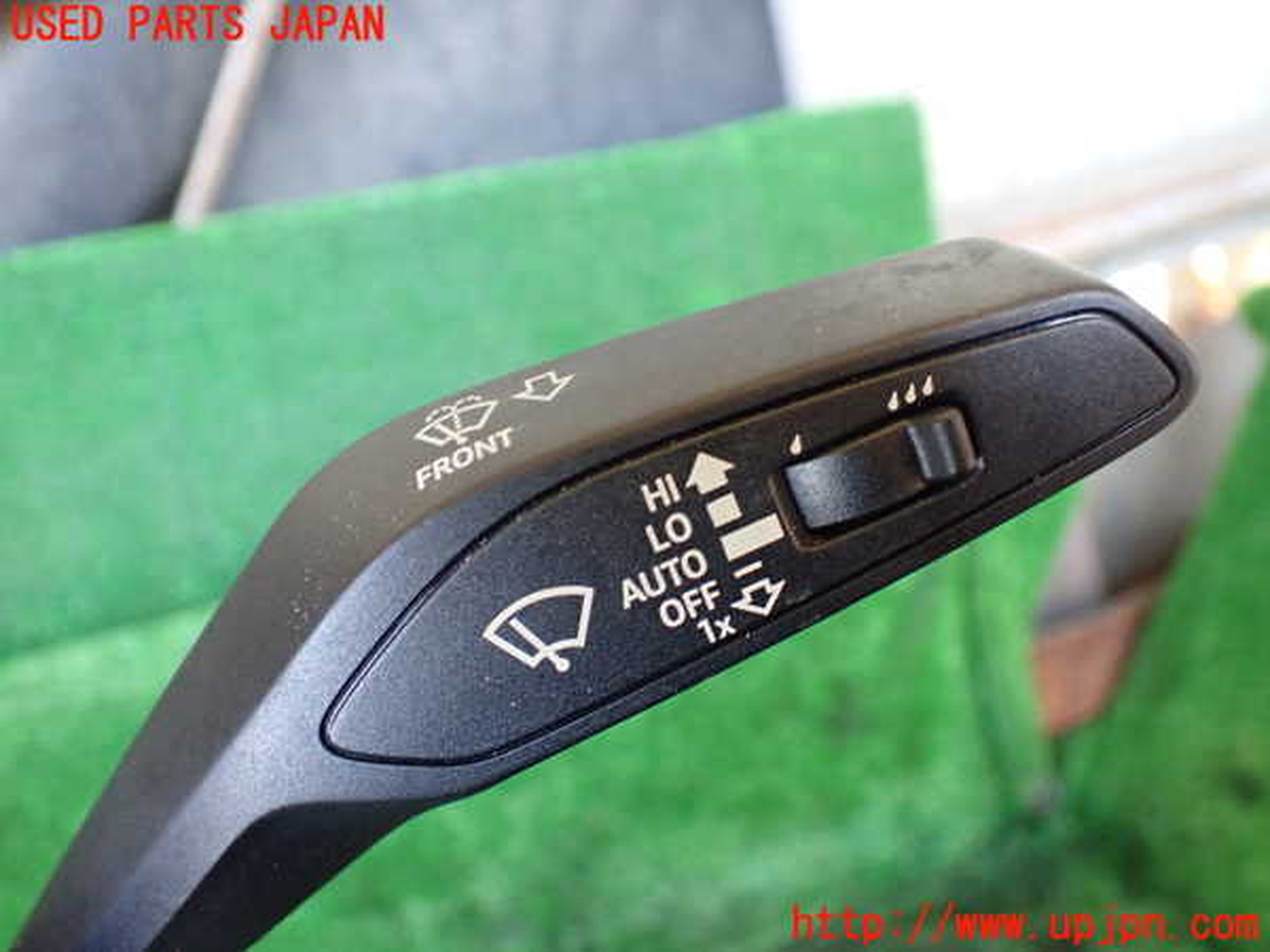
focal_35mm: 30
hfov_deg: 60.0
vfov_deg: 46.8
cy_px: 476
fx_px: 1101
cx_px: 635
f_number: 2.3
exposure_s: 1/125
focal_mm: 5.4
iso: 800
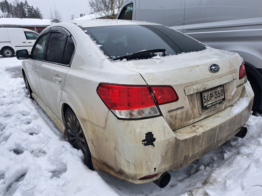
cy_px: 98
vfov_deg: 56.8
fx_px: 182
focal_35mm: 24
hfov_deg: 71.6
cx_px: 131
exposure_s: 1/100
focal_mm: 5.23
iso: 50
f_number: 1.8
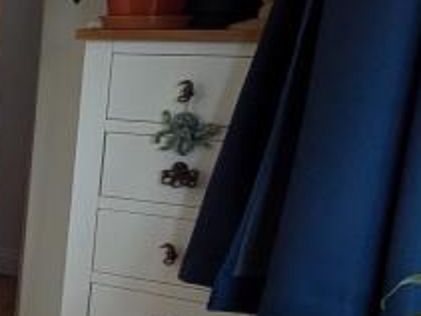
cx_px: -541
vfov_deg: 21.6
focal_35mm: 68
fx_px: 827
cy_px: 120
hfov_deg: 16.1
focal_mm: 1.83
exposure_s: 1/391
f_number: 2.2
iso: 49
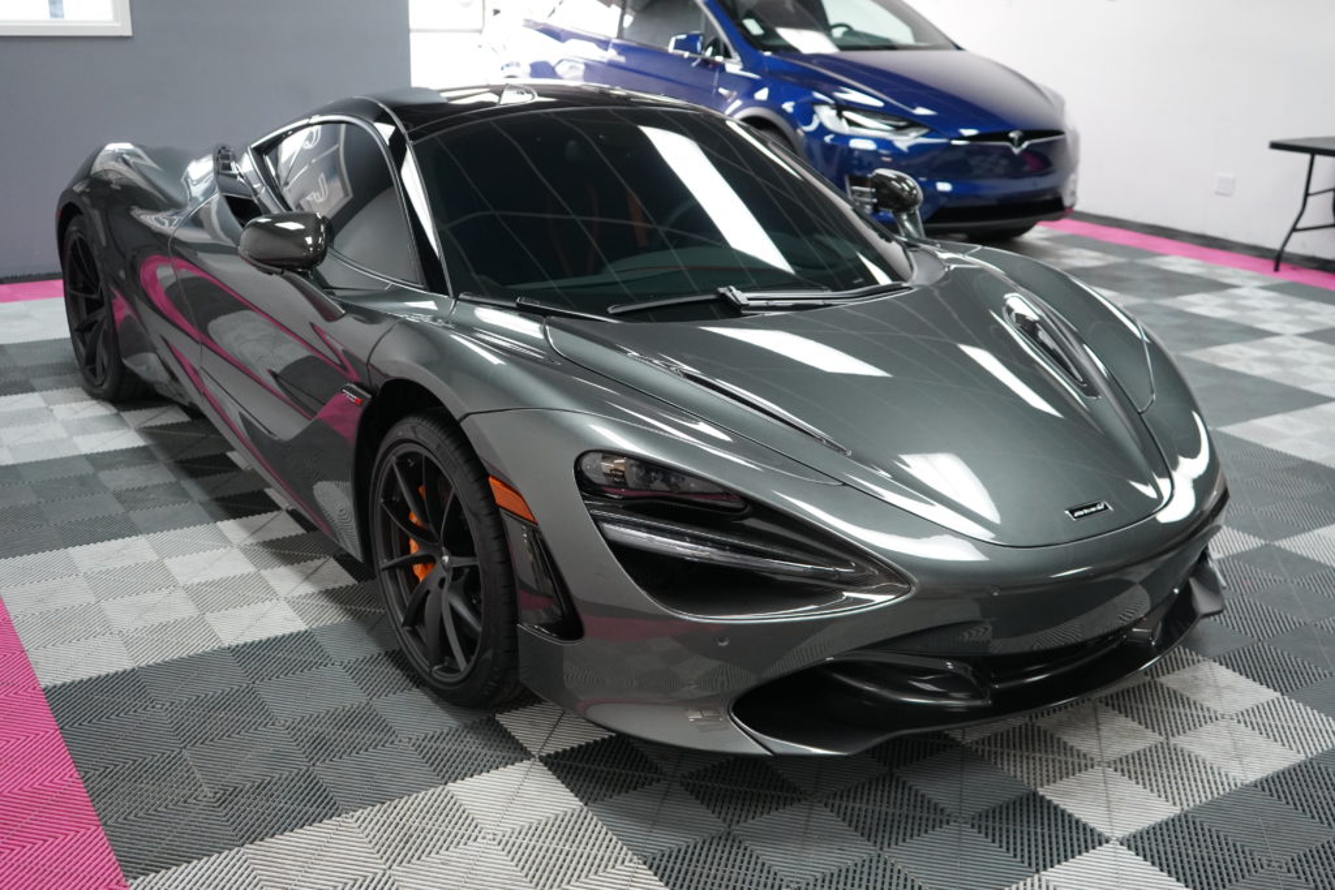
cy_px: 445
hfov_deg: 53.1
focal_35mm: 36
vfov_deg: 36.9
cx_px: 668
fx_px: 1335
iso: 4000
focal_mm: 36
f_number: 4
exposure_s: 1/160
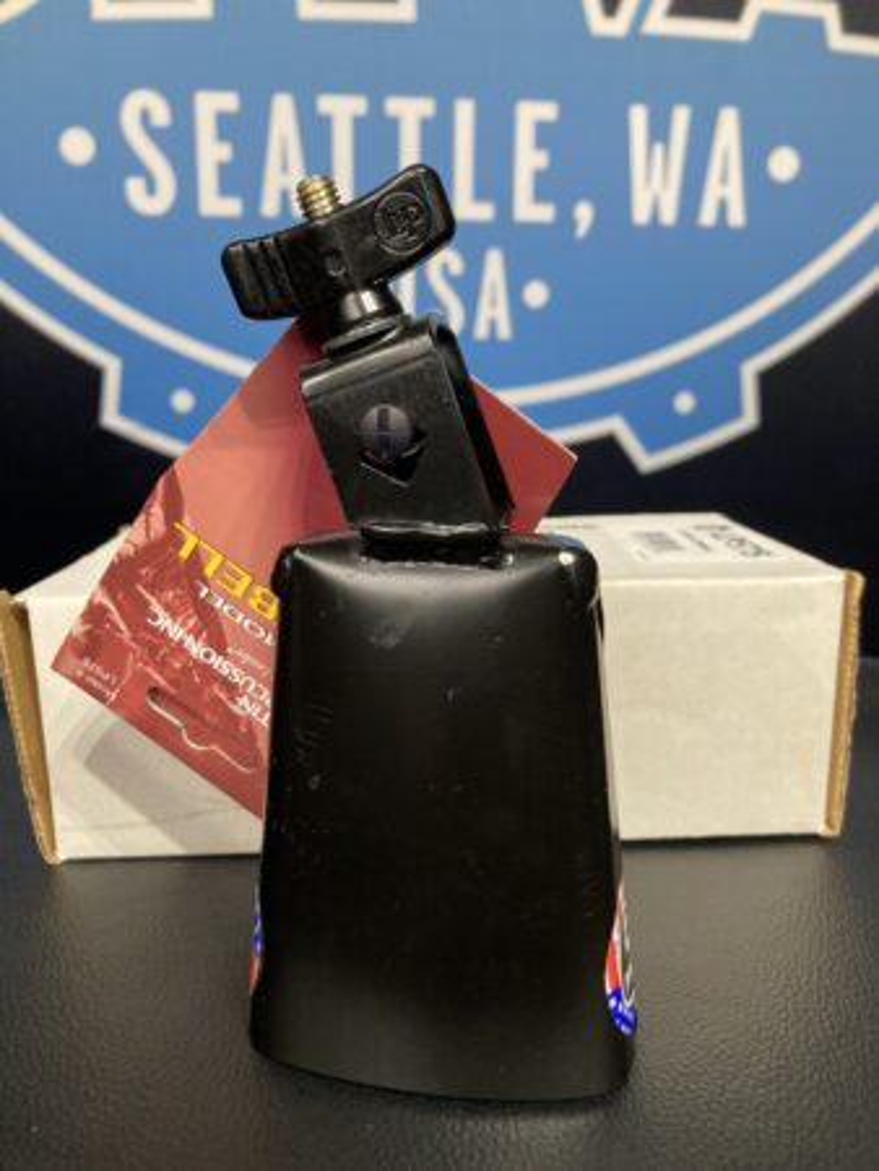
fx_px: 947
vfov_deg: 63.4
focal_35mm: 28
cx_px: 440
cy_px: 586
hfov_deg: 49.8
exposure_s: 1/60
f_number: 1.8
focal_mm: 3.99
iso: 160
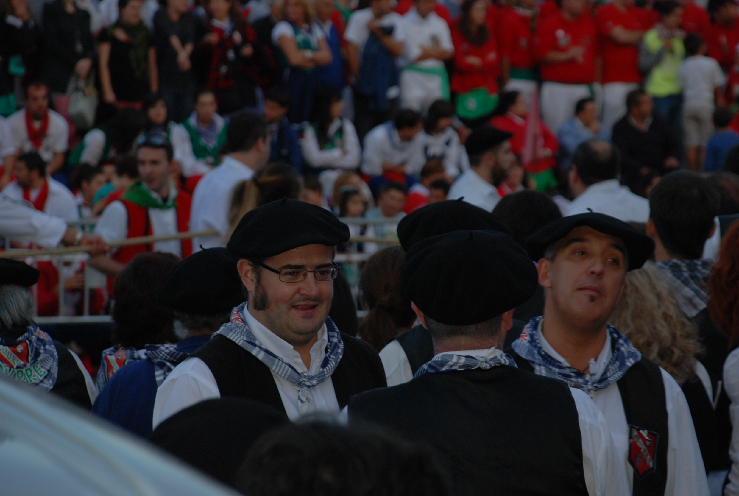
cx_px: 413
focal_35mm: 175
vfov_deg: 7.9
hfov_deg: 11.7
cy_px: 271
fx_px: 3600
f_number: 5.6
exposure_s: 1/60
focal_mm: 100
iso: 220
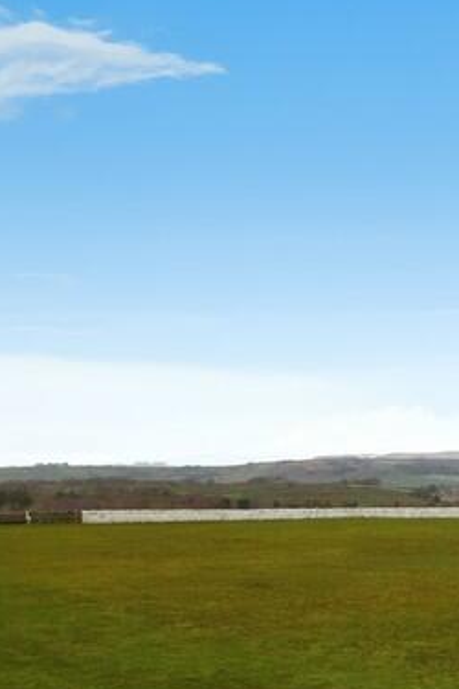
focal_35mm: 41
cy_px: 431
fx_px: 784
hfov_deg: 25.4
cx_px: 670
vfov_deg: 47.0
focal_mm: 10
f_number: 10
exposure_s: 1/320
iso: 400
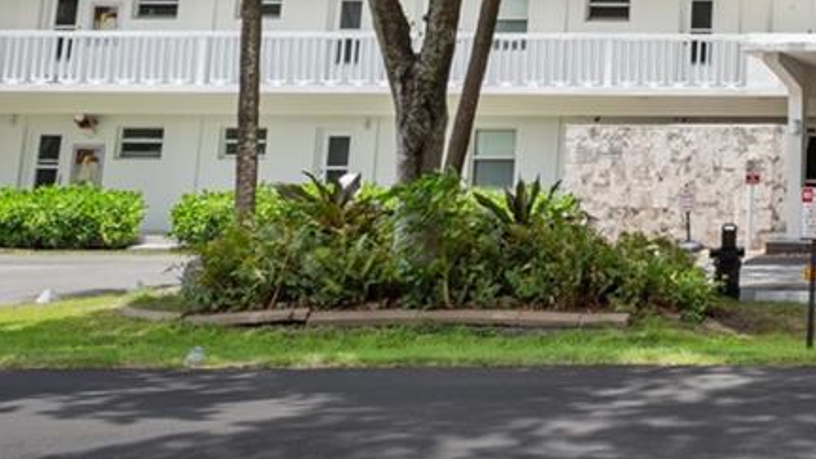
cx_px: 1011
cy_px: -68
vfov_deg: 18.5
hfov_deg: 28.7
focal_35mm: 62
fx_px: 1341
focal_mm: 16
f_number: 9
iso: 250
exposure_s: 1/100
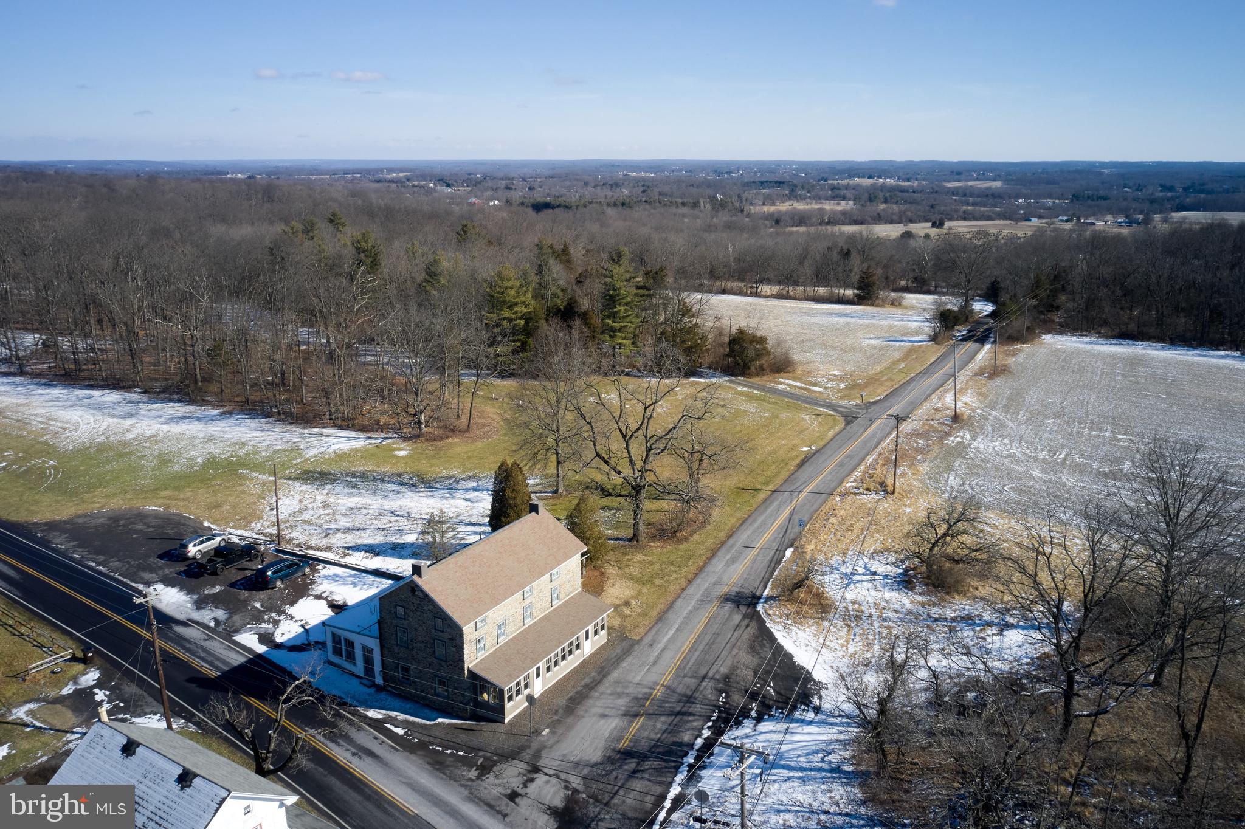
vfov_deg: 46.4
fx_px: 968
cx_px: 622
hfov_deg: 65.5
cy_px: 414
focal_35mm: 28
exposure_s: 1/30
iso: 250
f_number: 8
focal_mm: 10.26
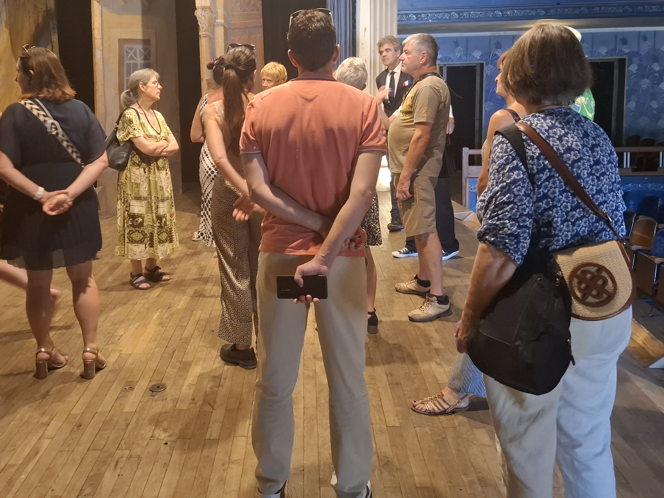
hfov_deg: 55.2
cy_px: 154
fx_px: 633
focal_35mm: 33
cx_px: 292
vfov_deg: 42.2
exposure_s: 1/25
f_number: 1.8
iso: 640
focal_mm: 5.54
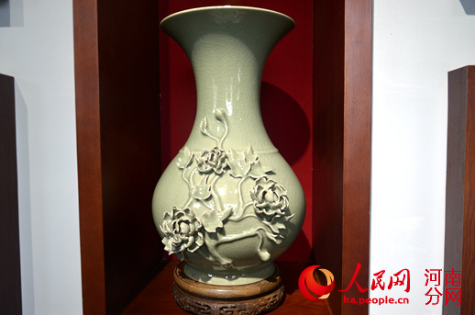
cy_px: 158
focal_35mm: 27
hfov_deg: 67.5
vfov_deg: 47.7
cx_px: 238
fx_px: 355
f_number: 4.5
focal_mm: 18
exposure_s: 1/80
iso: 400
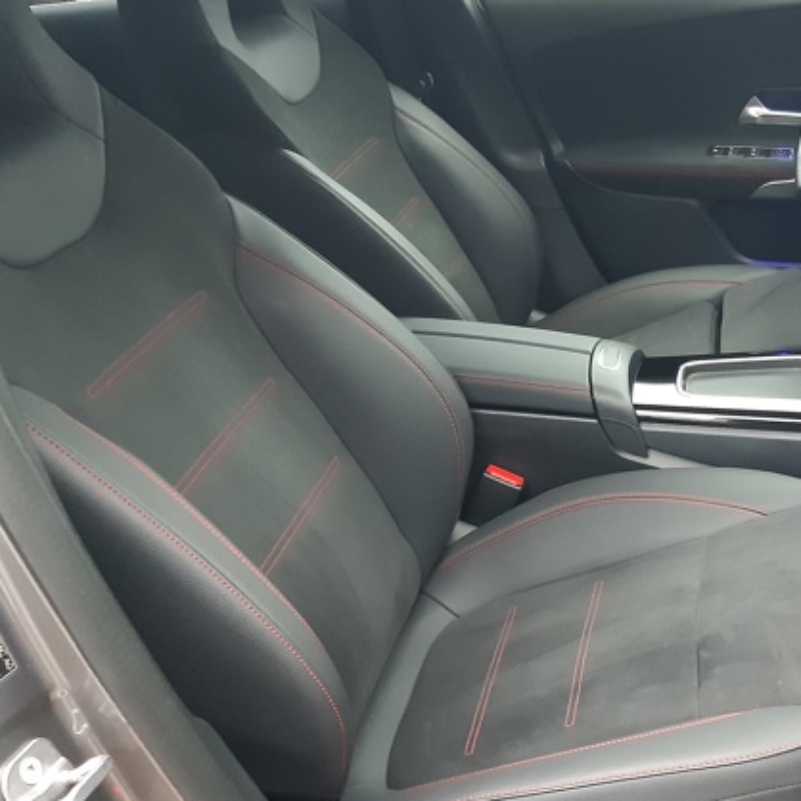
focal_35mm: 44
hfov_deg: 37.0
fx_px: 1152
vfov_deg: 38.2
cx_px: 644
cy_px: 469
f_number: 1.7
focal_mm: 3.92
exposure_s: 1/20
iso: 500
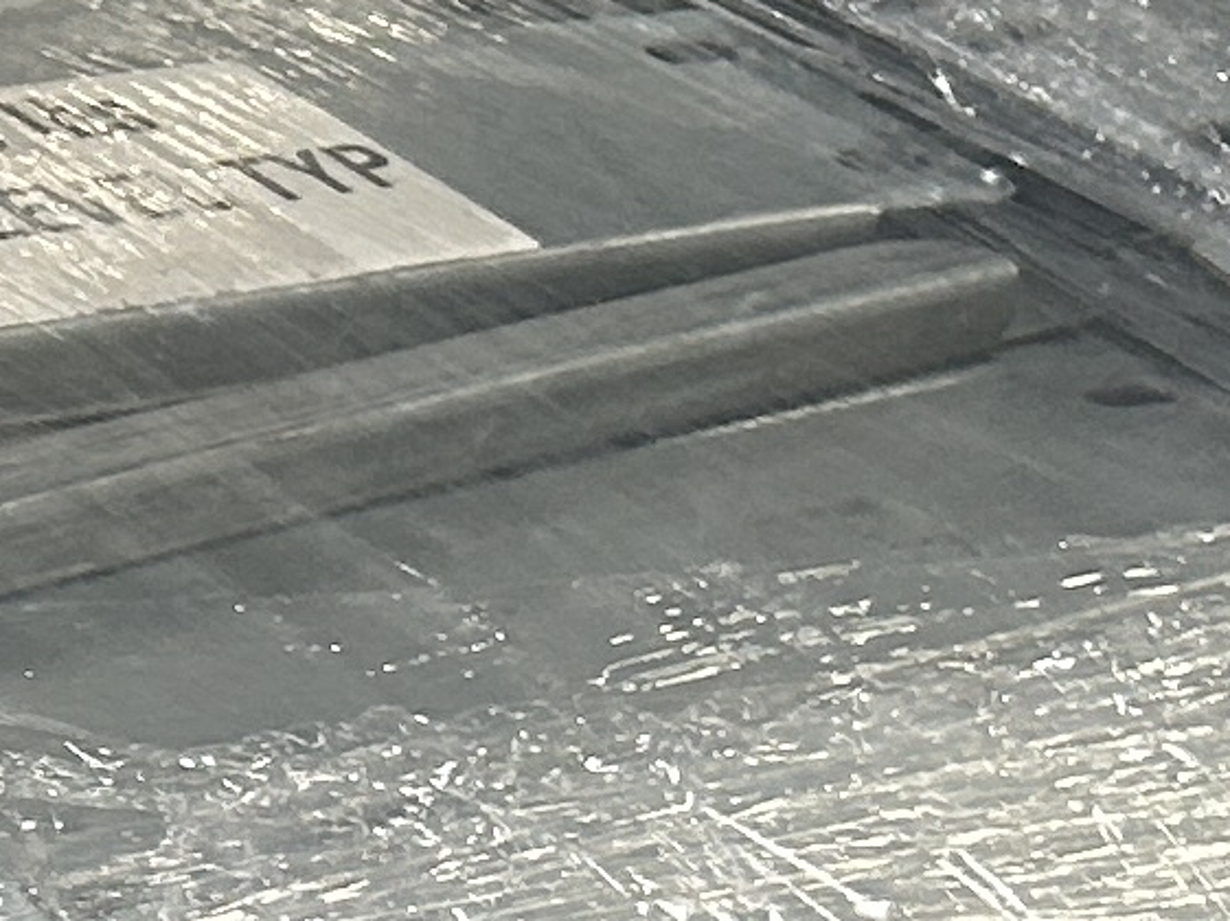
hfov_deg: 10.1
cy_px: 1344
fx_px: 6640
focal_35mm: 187
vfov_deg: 7.8
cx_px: -857
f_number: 1.5
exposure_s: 1/96
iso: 125
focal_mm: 5.7
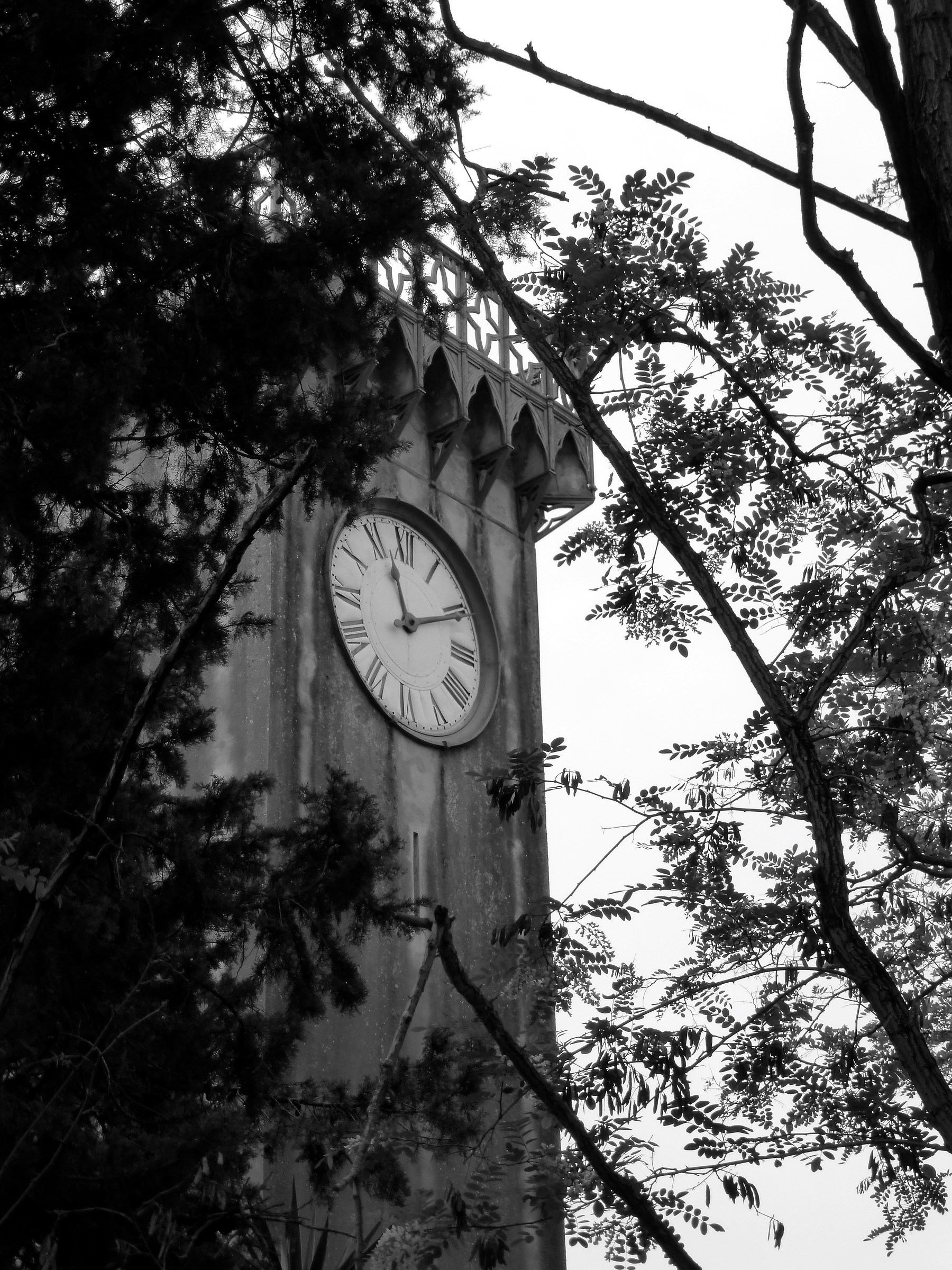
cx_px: 476
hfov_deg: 16.4
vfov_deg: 21.8
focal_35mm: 90
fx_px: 3300
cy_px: 635
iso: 160
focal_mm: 16.1
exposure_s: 1/500
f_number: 5.2
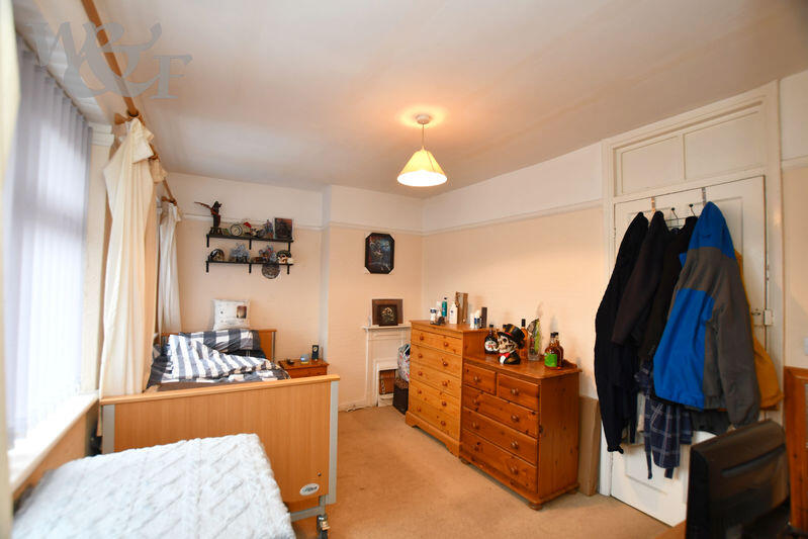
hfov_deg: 100.4
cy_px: 270
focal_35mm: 15
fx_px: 337
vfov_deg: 77.3
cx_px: 404
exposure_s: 1/60
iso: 450
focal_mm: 10
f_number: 4
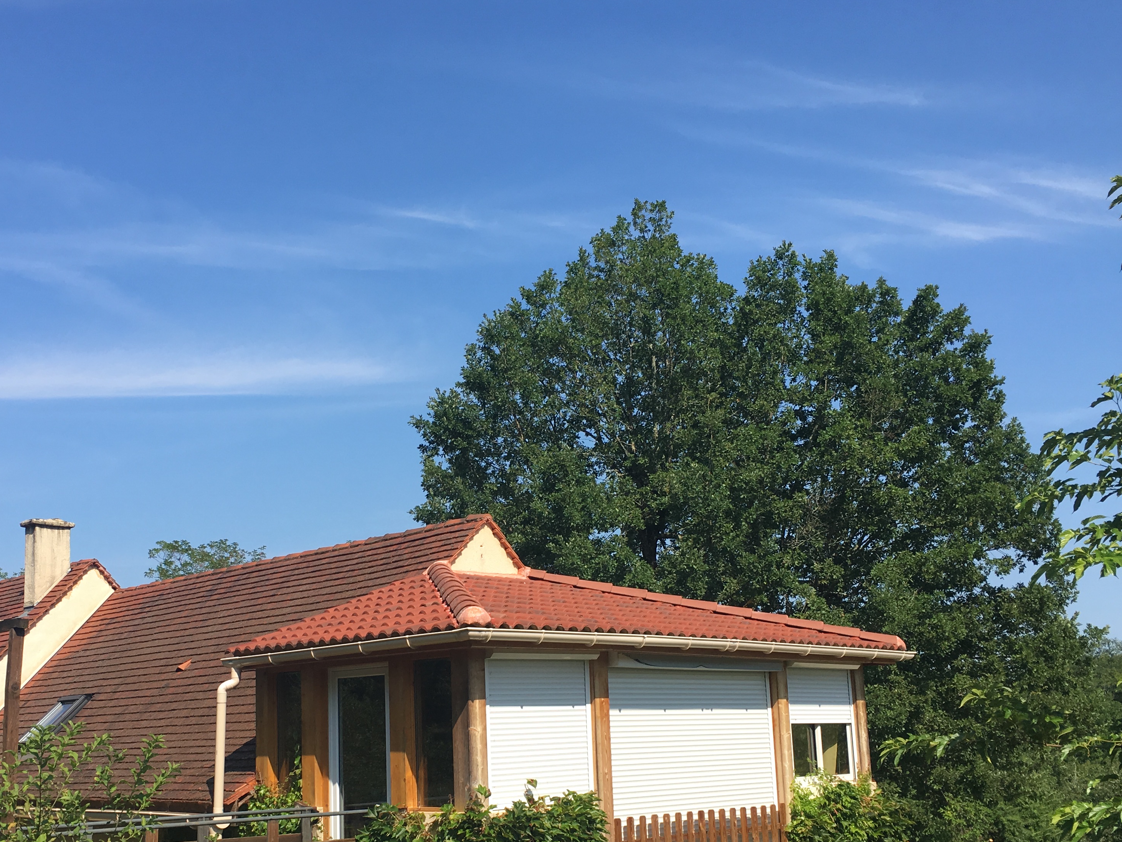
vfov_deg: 35.6
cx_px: 458
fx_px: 1296
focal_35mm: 40
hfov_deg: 46.6
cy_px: 552
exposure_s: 1/1241
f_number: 2.2
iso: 25
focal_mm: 4.15
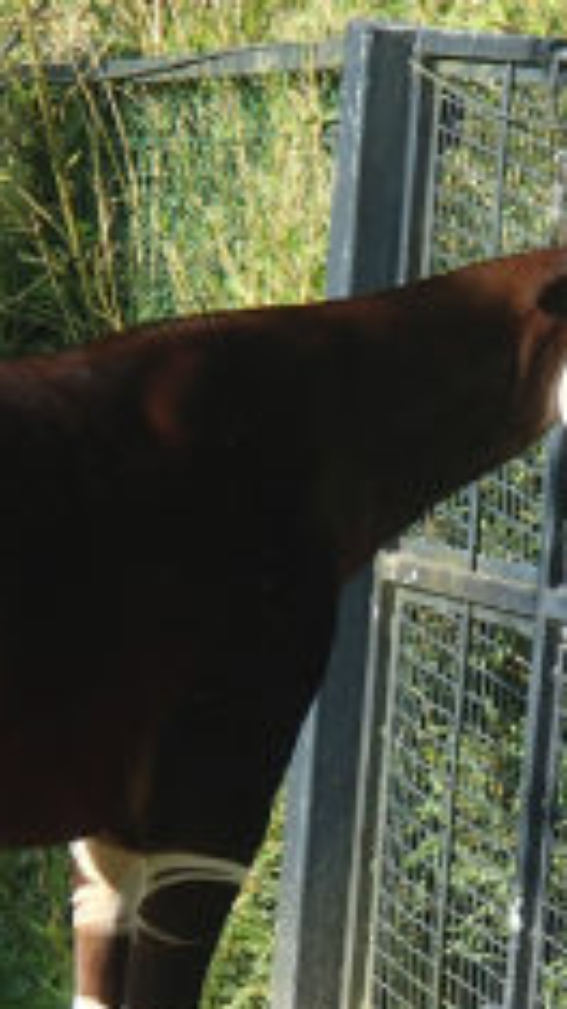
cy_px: 824
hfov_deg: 3.5
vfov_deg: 6.2
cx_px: 513
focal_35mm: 346
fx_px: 9258
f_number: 5.9
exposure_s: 1/250
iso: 200
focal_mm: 25
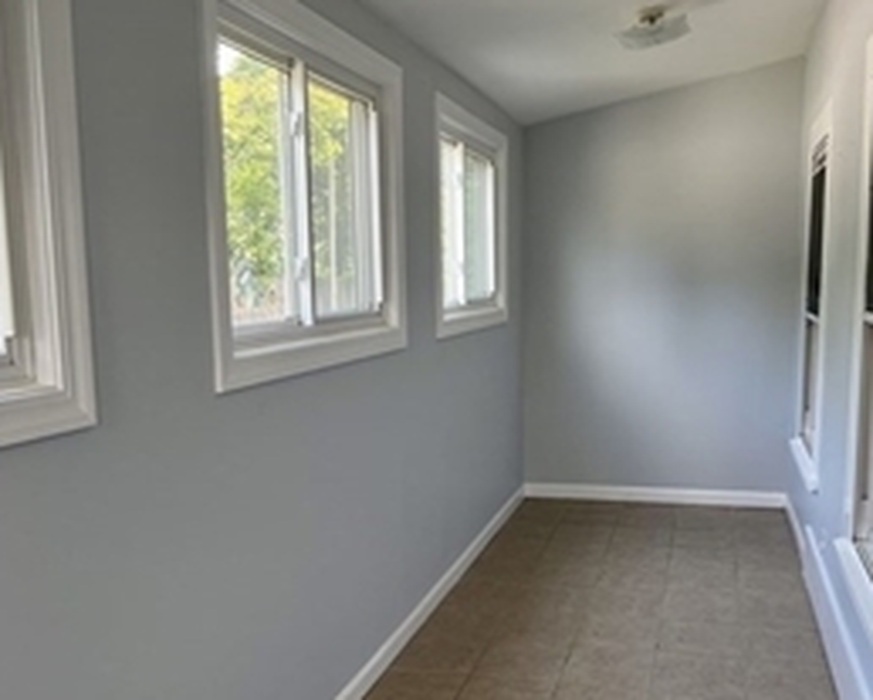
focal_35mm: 34
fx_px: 879
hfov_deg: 52.3
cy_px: 392
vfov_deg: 43.3
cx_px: 538
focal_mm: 5.7
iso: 64
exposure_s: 1/160
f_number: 1.5
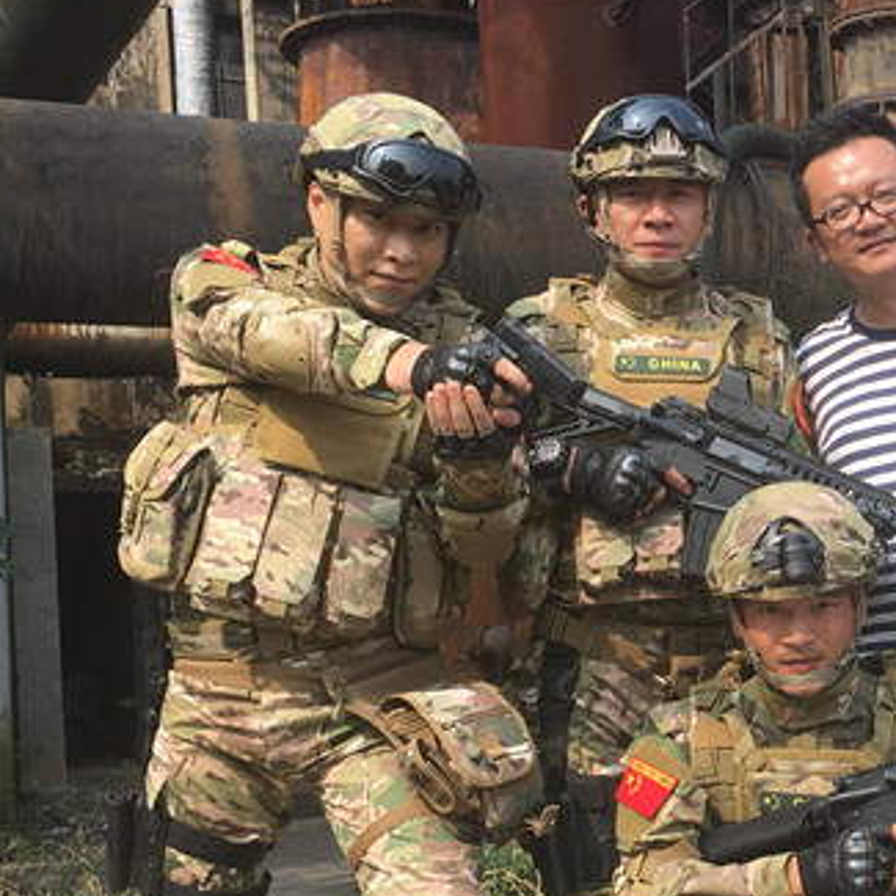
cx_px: 943
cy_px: 659
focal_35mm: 63
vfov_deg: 27.0
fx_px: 1845
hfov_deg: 25.6
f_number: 2.2
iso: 25
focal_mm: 4.15
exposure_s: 1/578
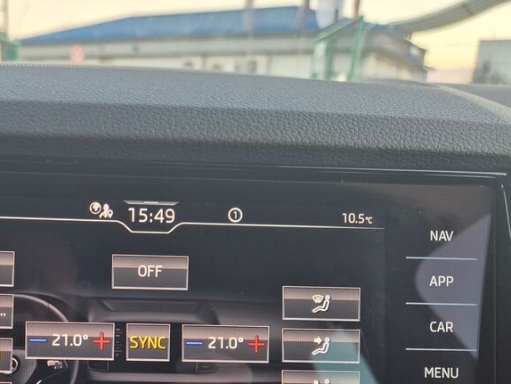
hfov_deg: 43.5
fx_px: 605
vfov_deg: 33.7
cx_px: 97
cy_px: 327
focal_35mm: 41
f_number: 1.8
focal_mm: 5.4
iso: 320
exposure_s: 1/58
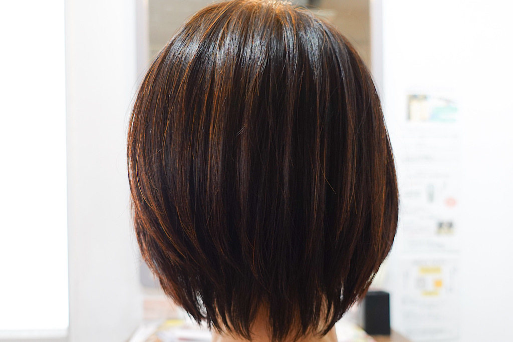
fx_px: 342
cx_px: 256
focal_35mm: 24
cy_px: 171
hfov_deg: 73.7
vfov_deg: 53.1
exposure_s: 1/30
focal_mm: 8.8
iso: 125
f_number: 2.2
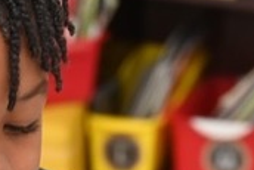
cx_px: 16
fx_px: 2097
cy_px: 281
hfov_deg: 6.9
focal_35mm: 297
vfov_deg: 4.6
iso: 2000
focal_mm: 50
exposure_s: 1/160
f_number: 4
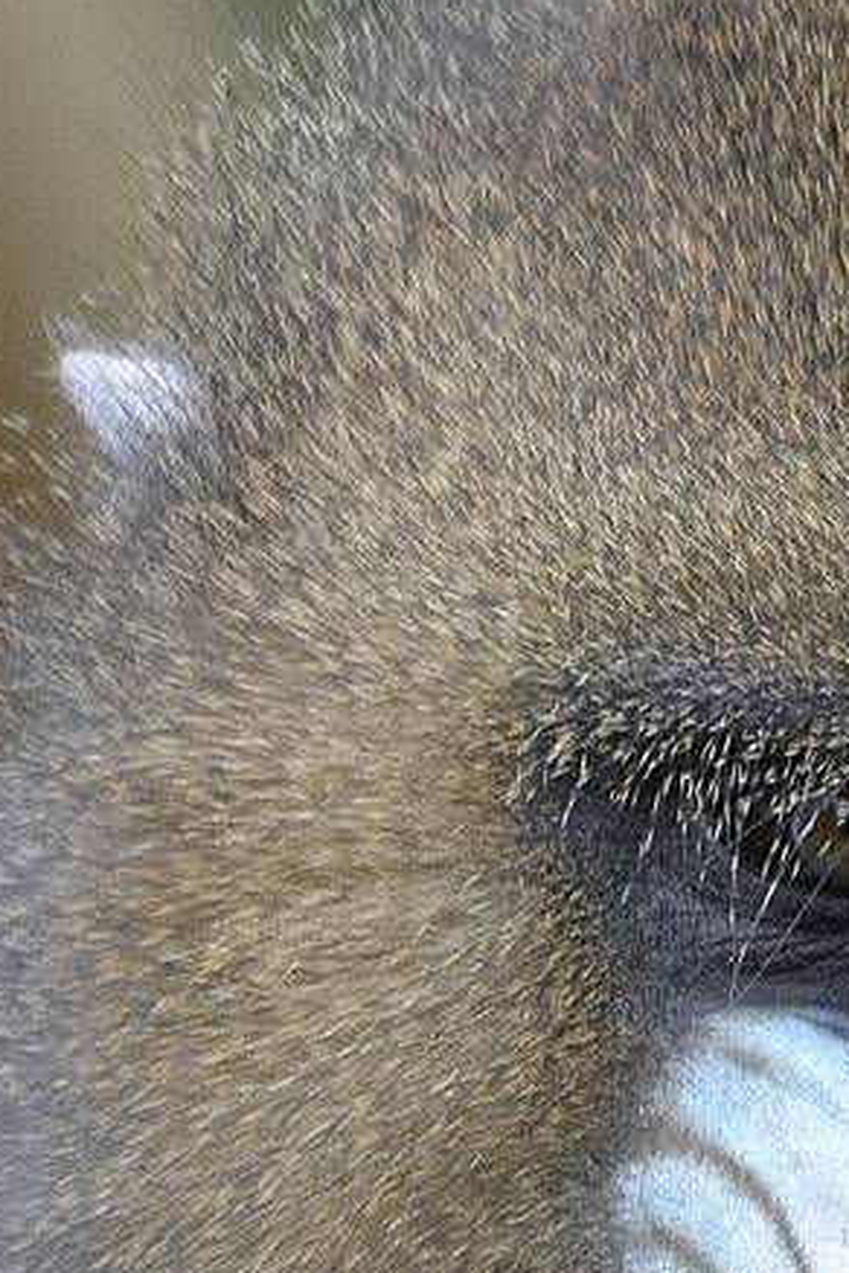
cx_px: 1112
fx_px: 96849
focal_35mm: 2738
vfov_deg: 0.8
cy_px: 2197
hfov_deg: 0.5
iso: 1400
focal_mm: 500
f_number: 6.3
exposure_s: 1/500
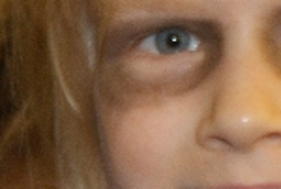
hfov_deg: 4.9
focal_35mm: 419
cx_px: 215
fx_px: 3280
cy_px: 215
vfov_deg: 3.3
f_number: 5.6
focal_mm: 70
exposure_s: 1/125
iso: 400
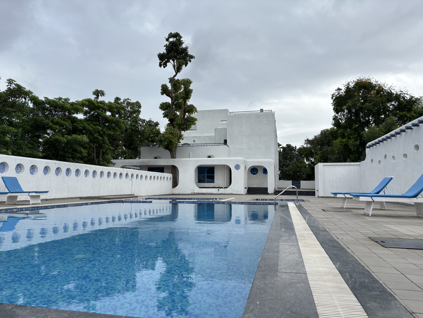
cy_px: 159
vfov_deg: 53.1
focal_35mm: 26
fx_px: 318
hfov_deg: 67.3
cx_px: 212
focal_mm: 5.96
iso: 50
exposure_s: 1/1812
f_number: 1.6
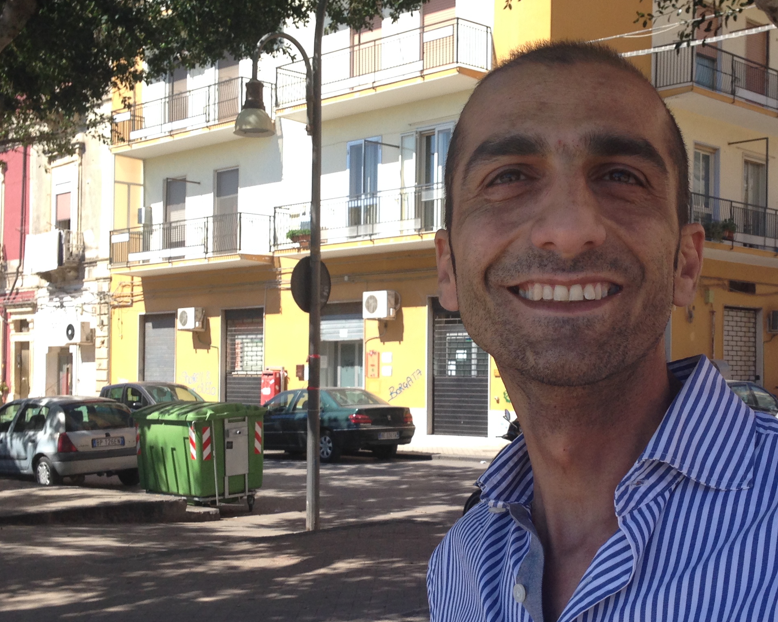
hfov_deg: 34.1
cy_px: 349
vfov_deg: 27.6
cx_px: 439
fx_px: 1266
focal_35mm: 55
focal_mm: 4.12
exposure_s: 1/809
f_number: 2.4
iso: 50
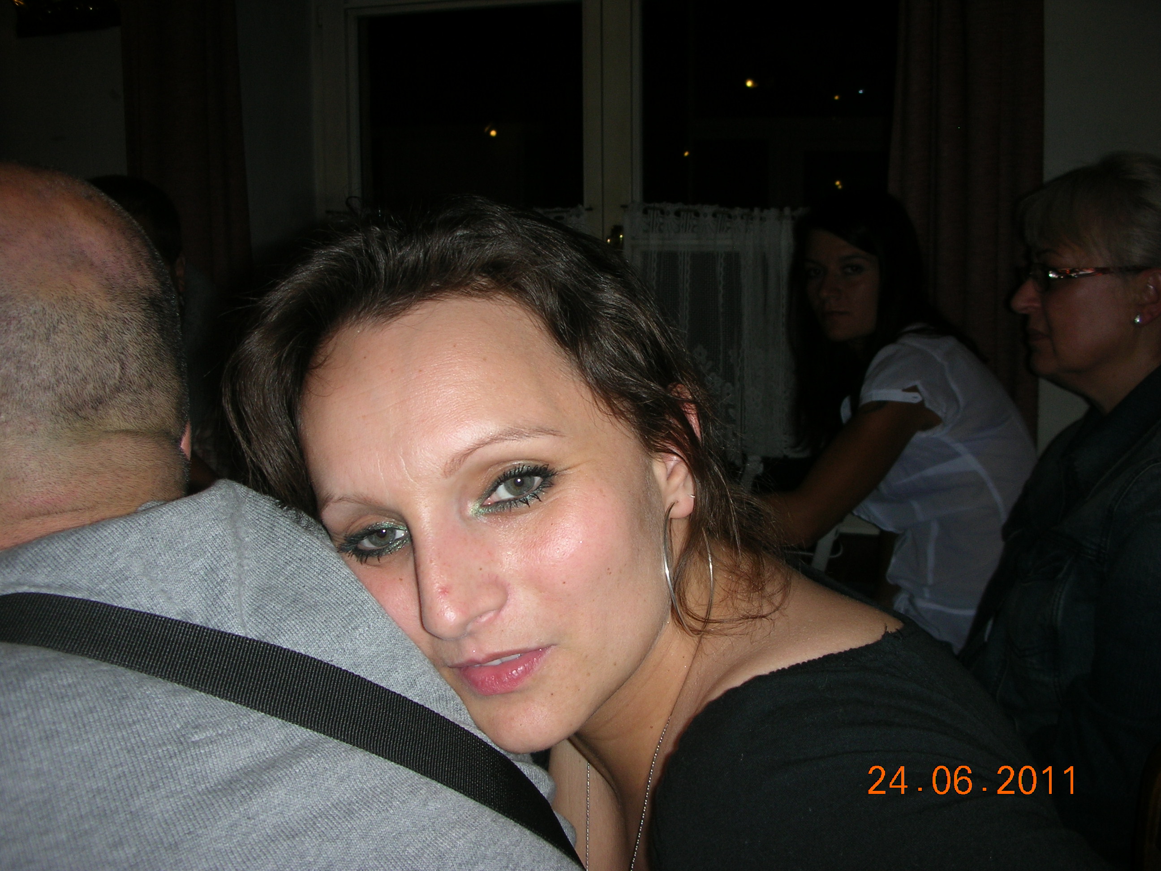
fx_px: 1174
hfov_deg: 52.6
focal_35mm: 35
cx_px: 580
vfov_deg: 40.7
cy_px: 436
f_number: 3
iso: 50
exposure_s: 1/60.1
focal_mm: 5.8
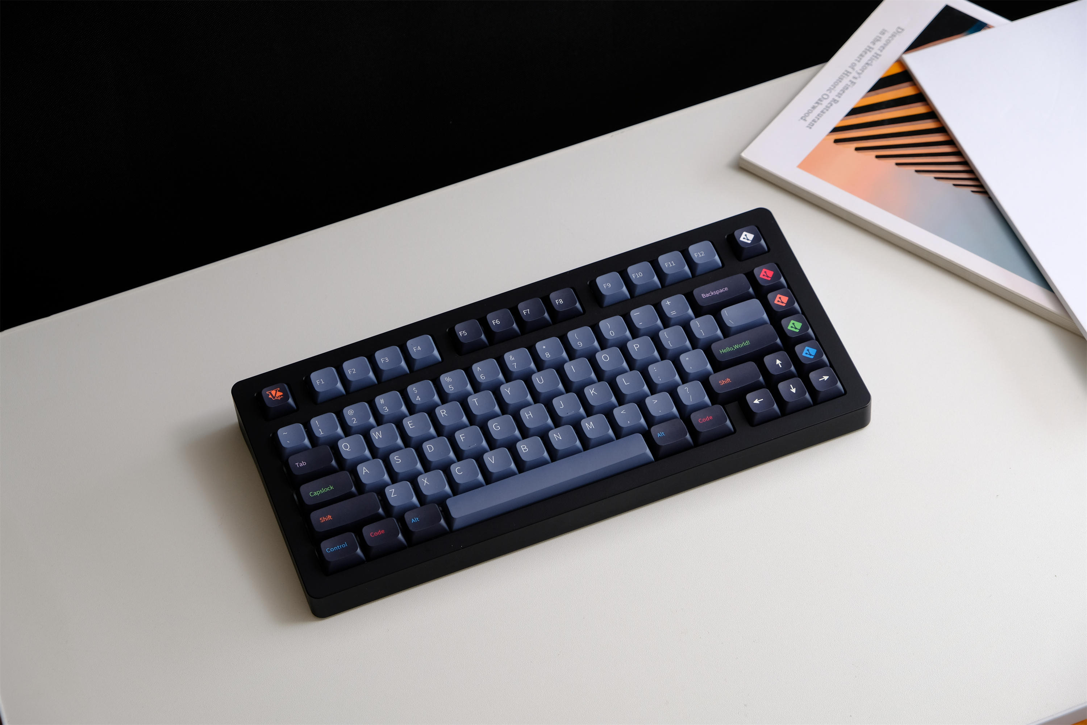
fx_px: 2506
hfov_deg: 24.5
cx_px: 544
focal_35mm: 83
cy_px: 362
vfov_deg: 16.5
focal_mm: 55
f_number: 6.4
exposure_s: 1/30
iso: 250
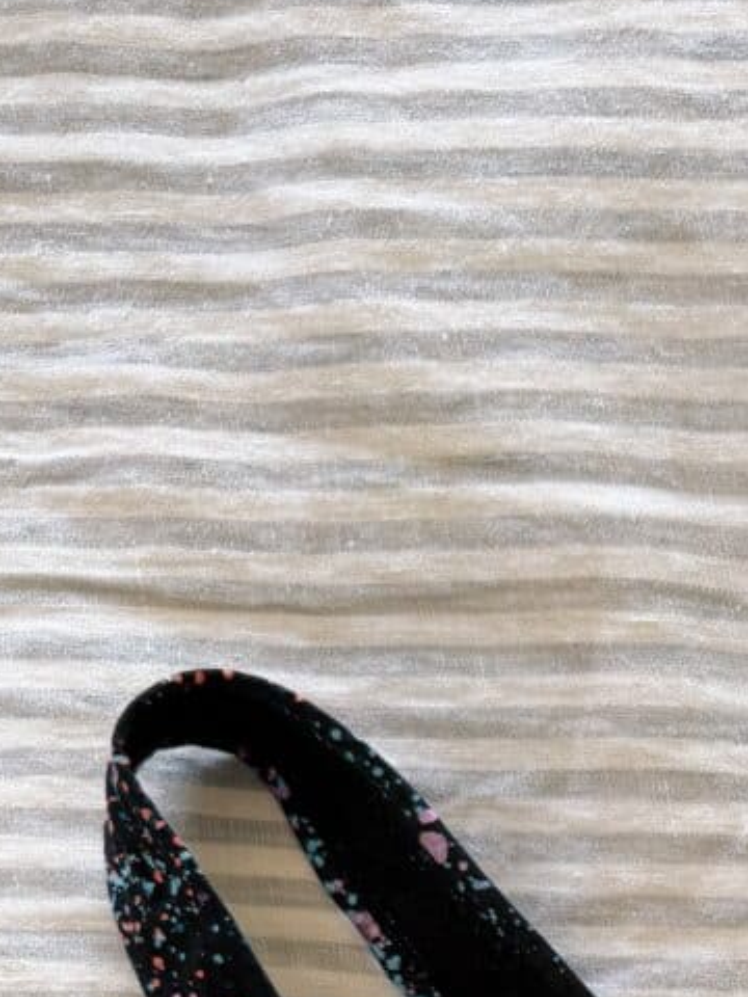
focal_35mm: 75
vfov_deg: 23.0
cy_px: 1315
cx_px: 1121
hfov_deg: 17.6
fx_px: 2161
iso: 50
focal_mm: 6.76
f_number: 1.78
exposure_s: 1/121
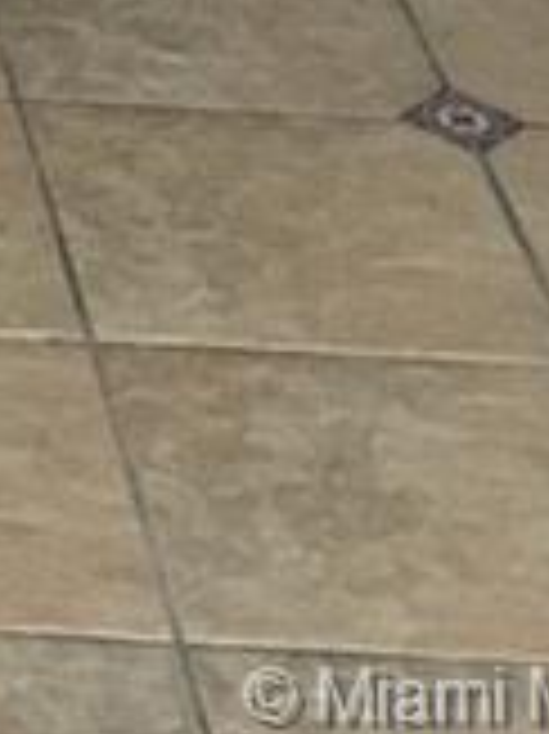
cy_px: -1950
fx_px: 4531
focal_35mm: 214
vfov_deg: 7.4
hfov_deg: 6.4
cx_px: -972
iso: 200
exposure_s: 1/30
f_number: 2.2
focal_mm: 4.15
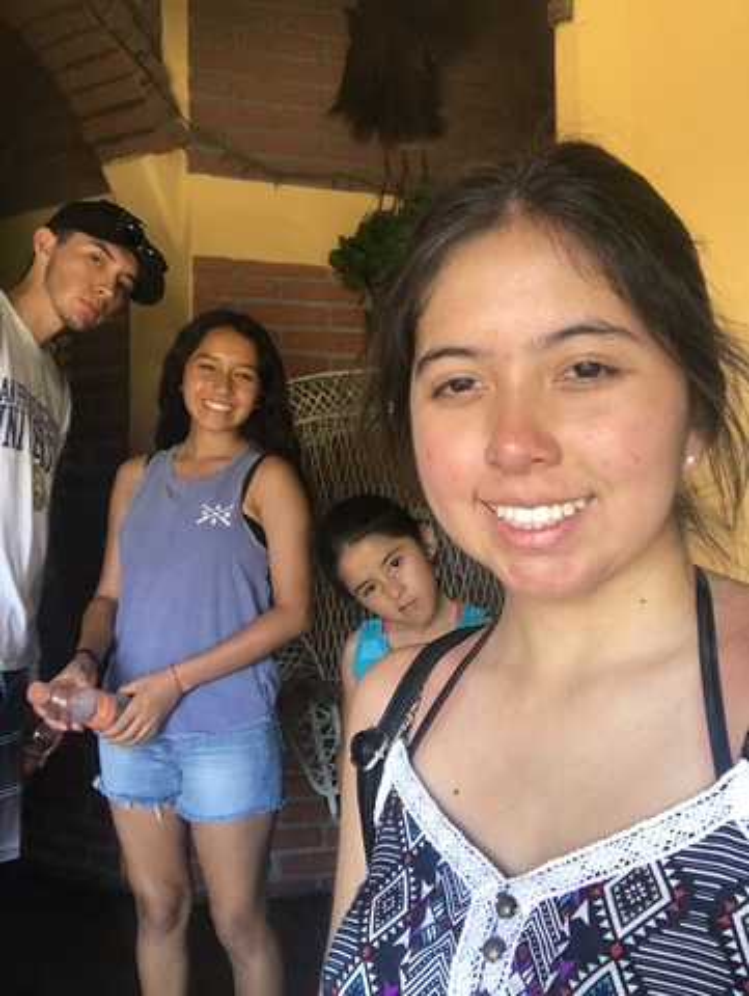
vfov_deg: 56.8
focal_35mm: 32
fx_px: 922
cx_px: 374
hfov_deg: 44.2
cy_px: 498
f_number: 2.2
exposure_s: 1/30
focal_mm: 2.87
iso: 25
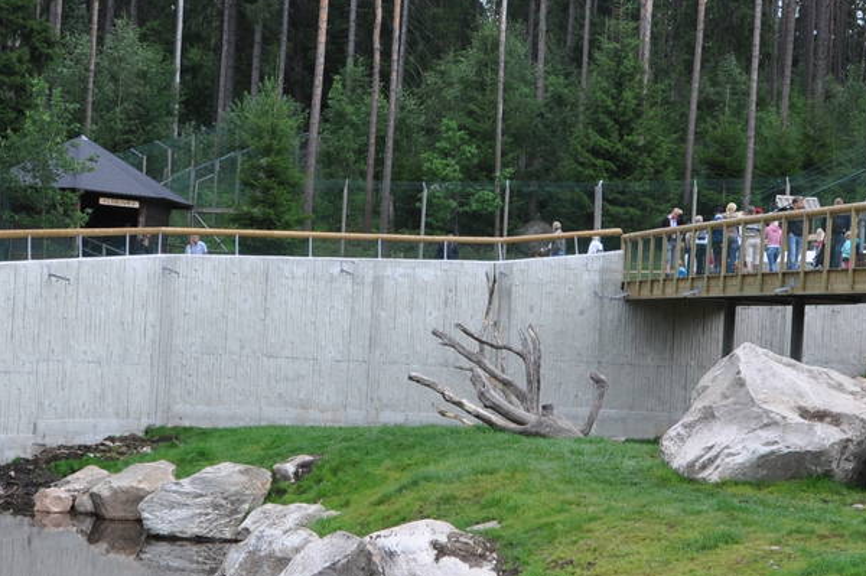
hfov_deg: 28.1
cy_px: 370
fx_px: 1731
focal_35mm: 72
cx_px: 436
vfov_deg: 18.9
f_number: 7.1
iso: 200
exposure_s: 1/200
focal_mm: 18
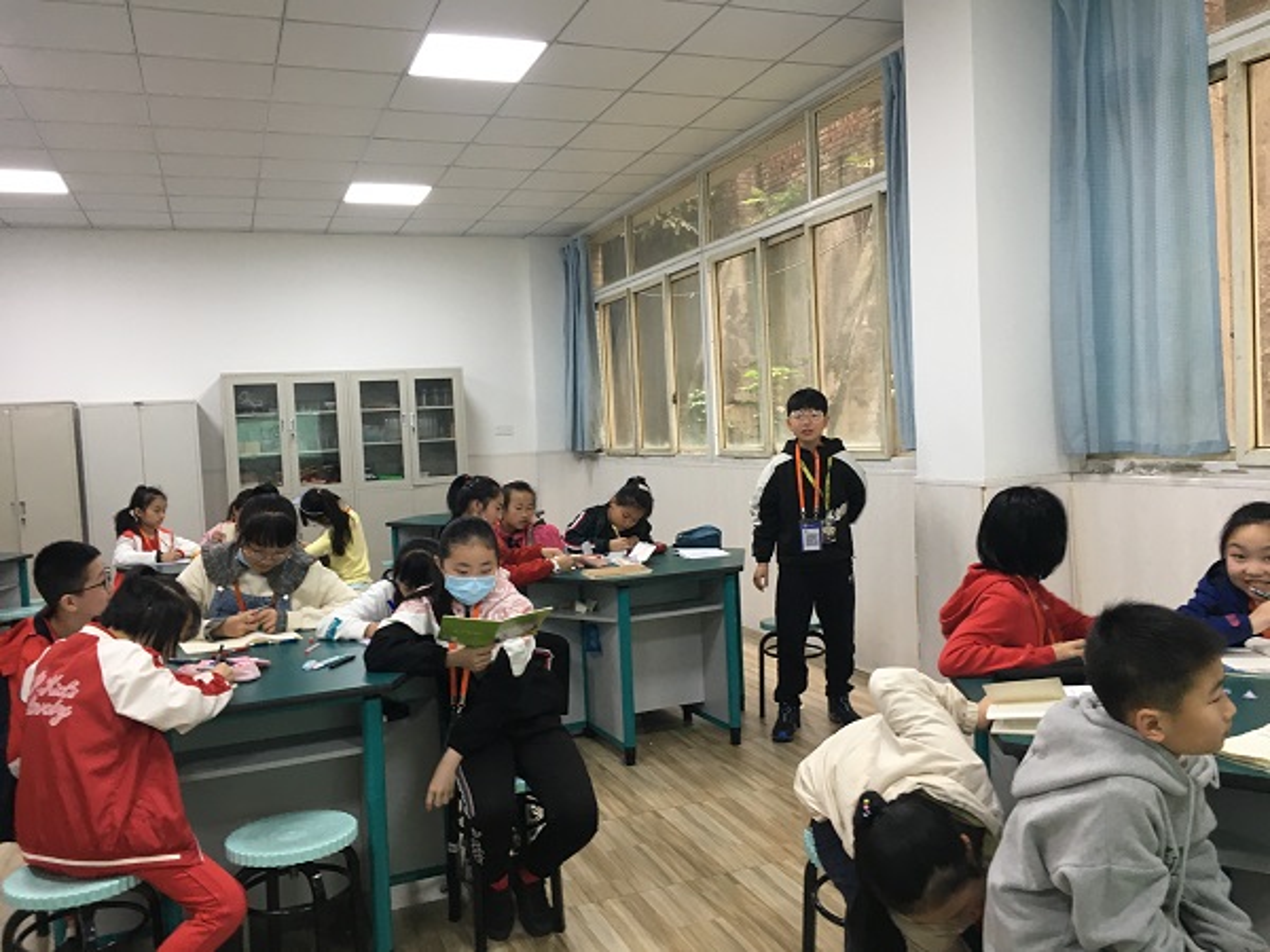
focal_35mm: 29
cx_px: 635
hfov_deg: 61.7
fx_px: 1064
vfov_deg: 48.2
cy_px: 476
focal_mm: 4.15
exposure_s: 1/33
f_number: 2.2
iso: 100
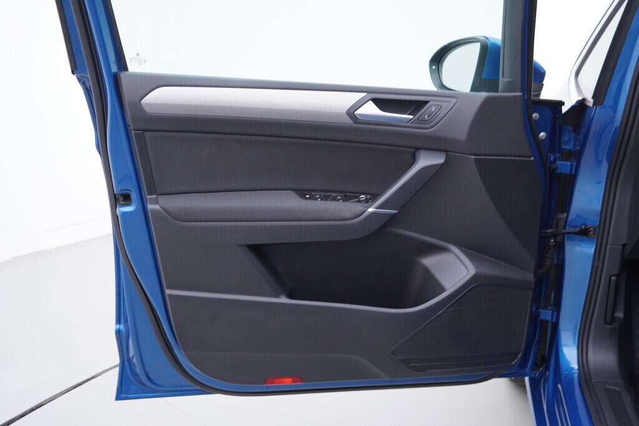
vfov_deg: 36.9
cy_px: 213
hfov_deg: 53.1
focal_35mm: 36
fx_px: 639
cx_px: 320
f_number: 3.2
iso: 125
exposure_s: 1/40
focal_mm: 24
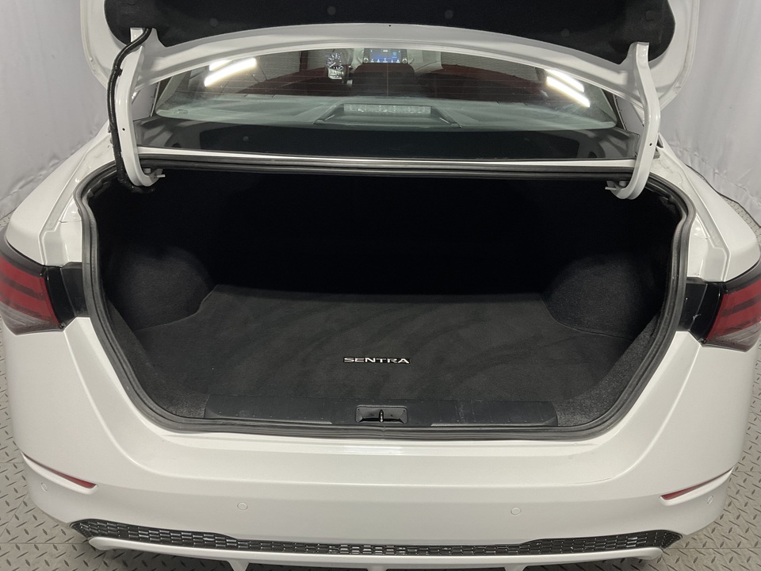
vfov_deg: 48.2
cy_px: 286
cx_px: 380
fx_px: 638
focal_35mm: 29
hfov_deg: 61.7
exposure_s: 1/120
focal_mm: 3
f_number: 1.8
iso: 64
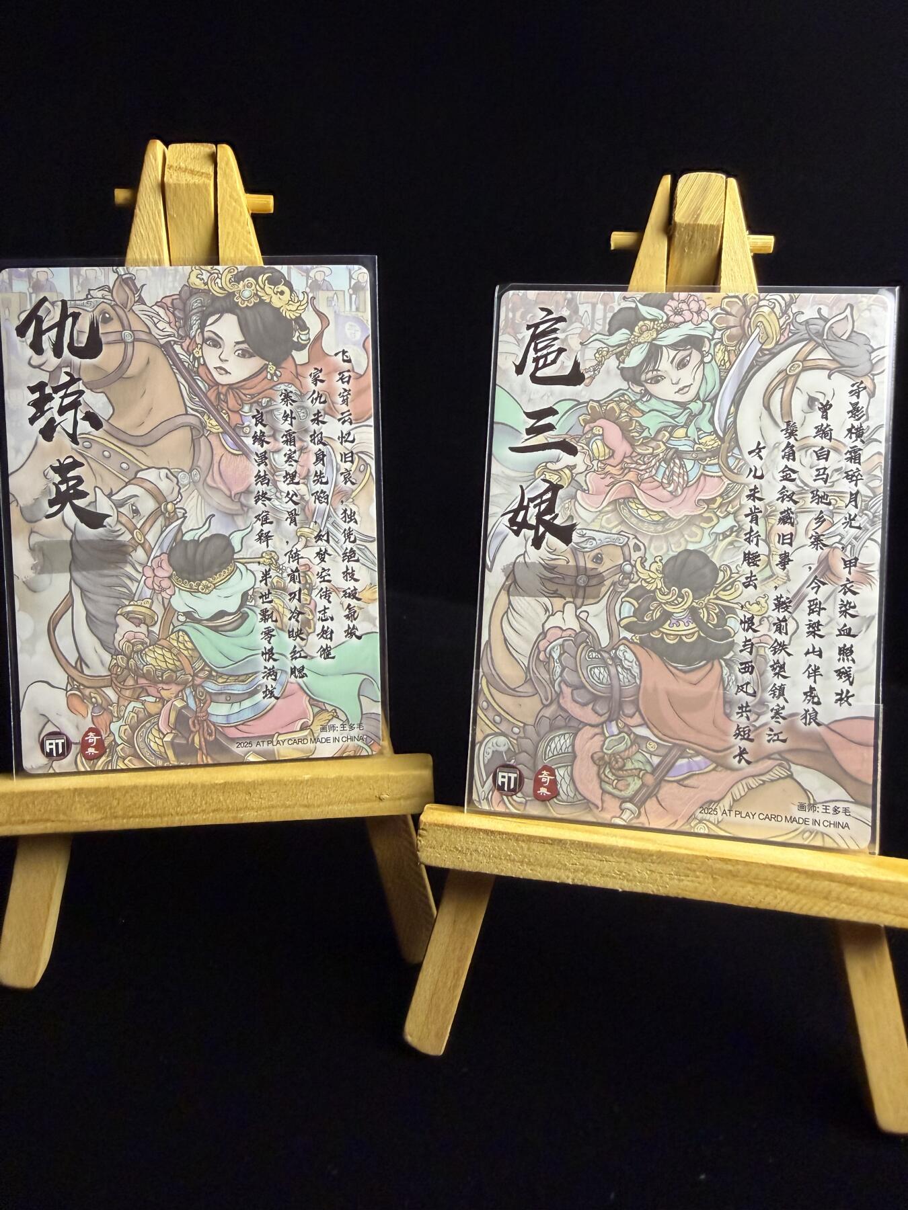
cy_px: 605
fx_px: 839
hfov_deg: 56.8
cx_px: 454
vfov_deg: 71.6
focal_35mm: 24
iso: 250
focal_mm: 2.22
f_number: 2.2
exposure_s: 1/100
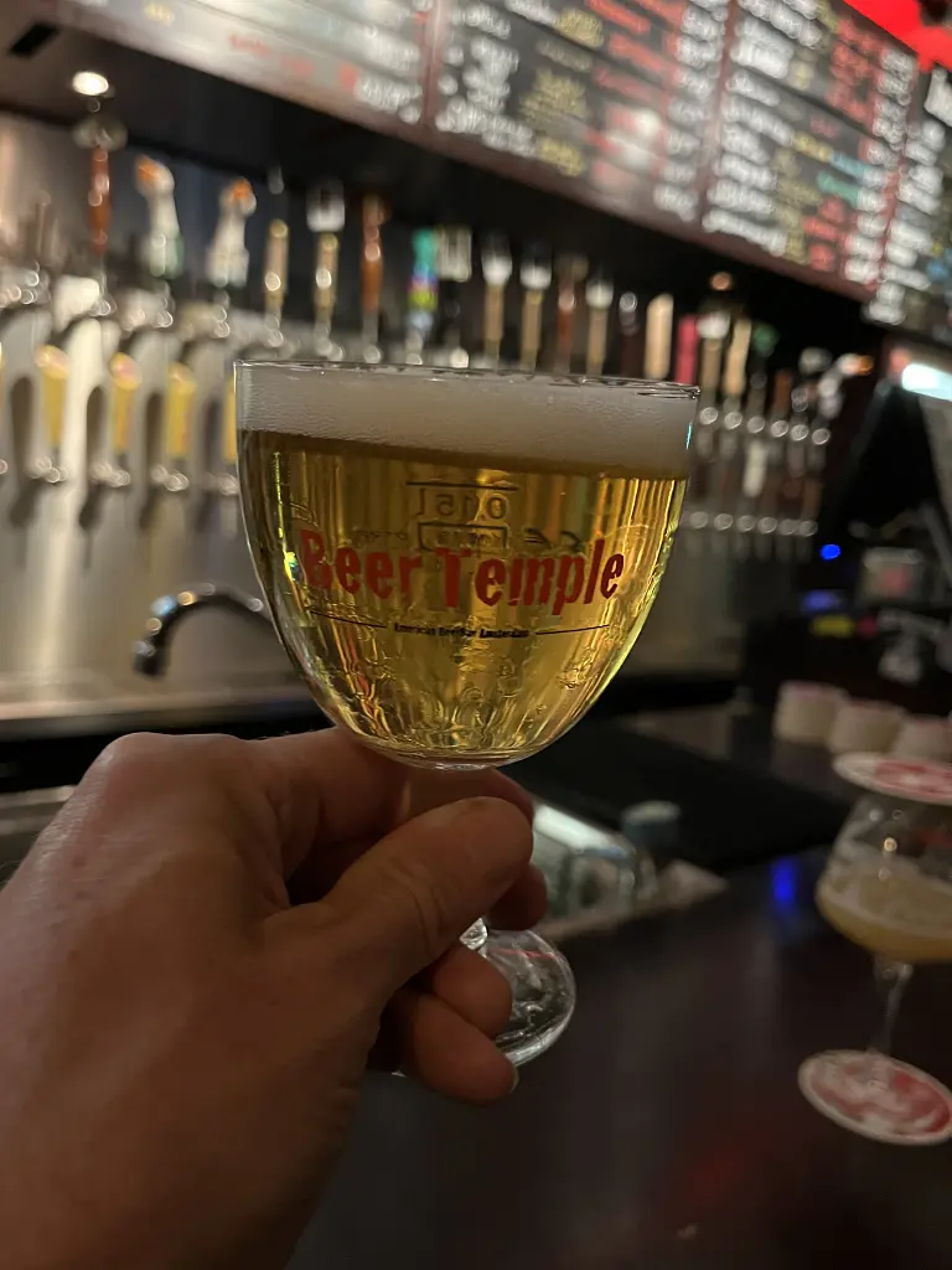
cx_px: 476
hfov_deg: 53.1
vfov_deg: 67.3
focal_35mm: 26
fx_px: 953
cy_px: 635
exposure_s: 1/25
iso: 640
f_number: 1.6
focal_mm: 5.1
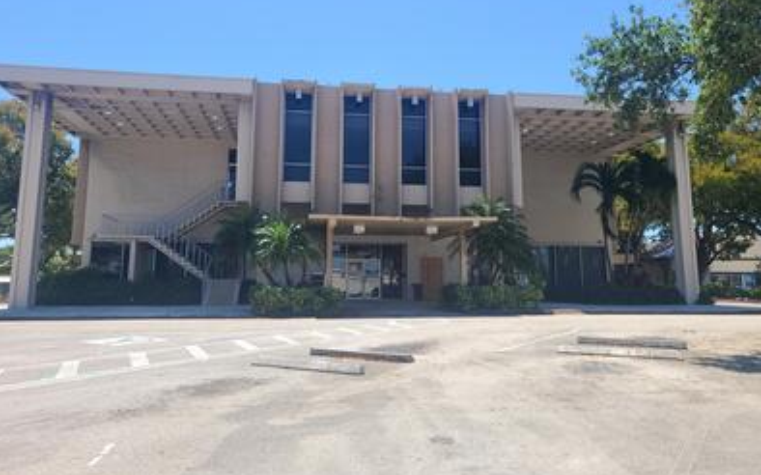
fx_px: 581
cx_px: 380
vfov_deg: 44.4
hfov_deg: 66.5
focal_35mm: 28
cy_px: 205
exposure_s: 1/1402
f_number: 1.8
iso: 40
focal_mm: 5.4
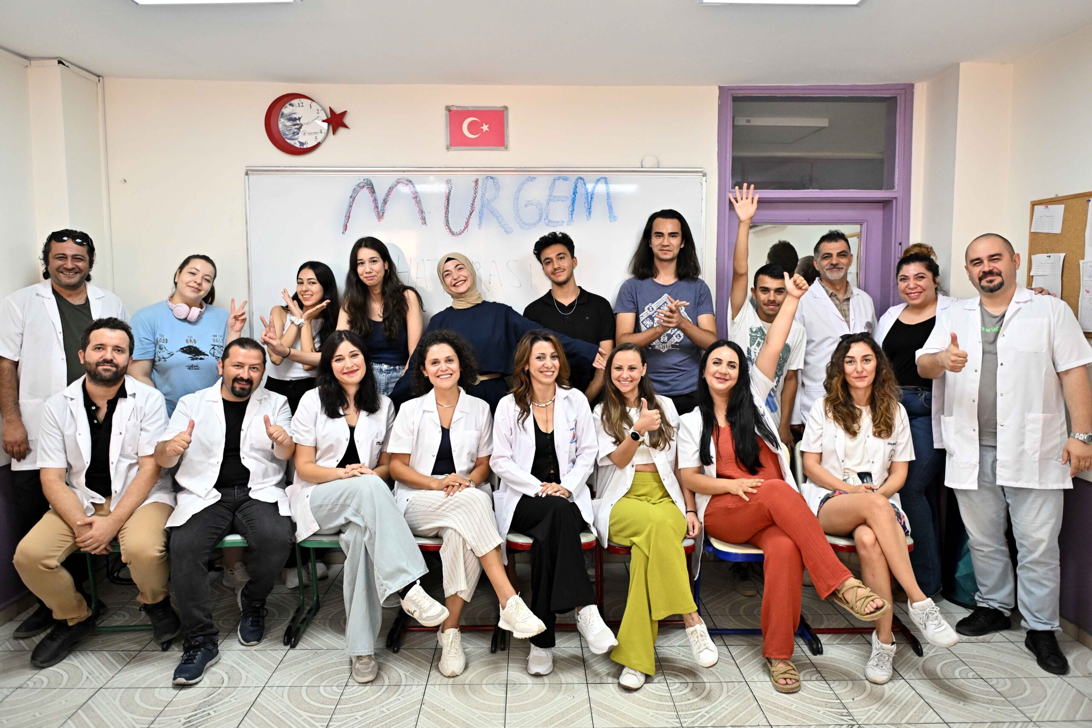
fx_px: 728
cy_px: 364
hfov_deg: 73.7
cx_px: 546
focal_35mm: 24
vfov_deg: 53.1
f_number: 3.2
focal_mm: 24
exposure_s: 1/400
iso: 2000
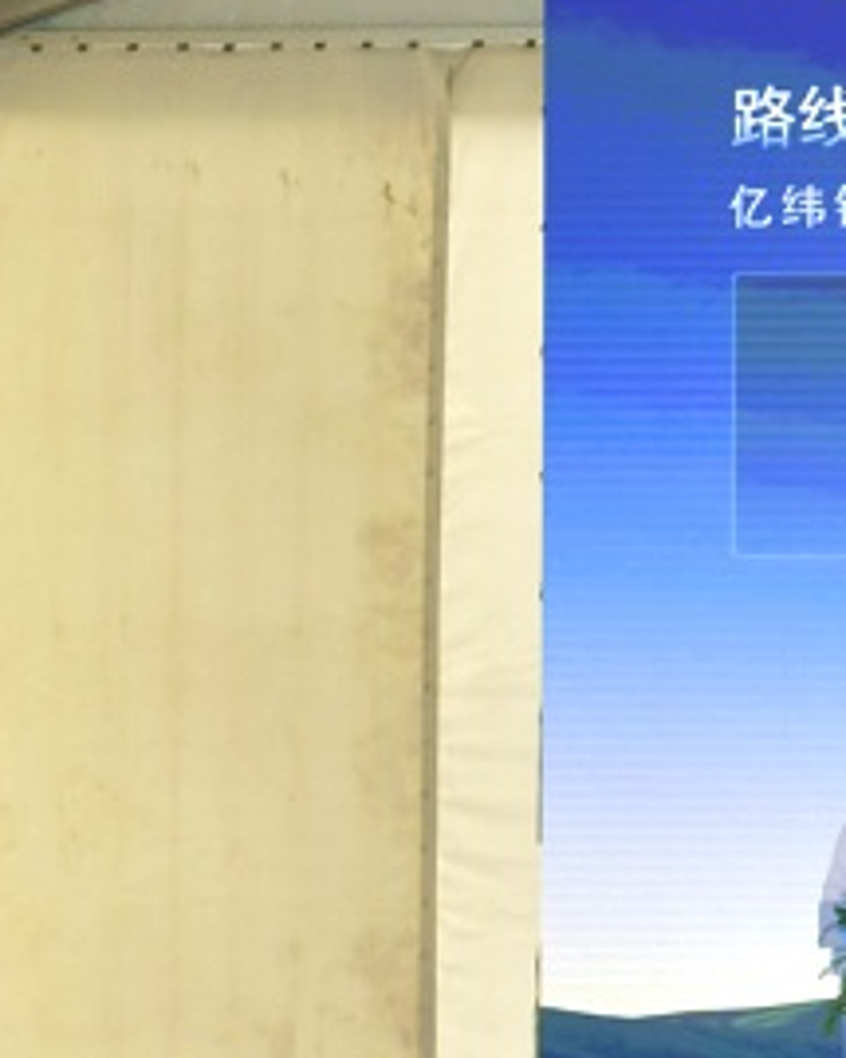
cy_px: 832
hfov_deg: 6.5
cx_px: 2072
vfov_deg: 8.6
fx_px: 7046
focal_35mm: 225
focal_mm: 56
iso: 320
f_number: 2.8
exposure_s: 1/640
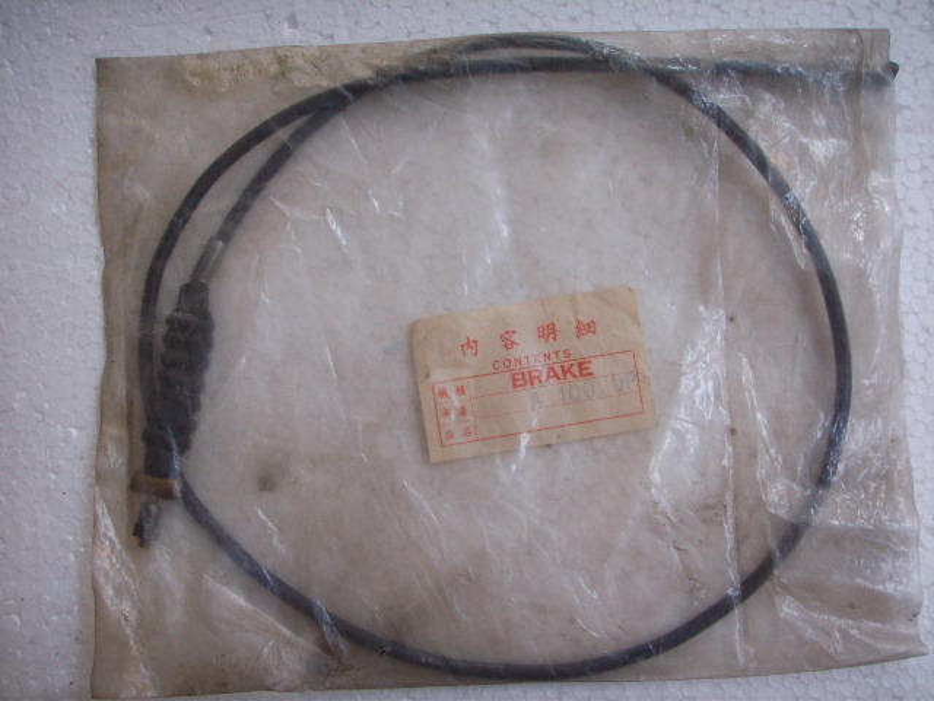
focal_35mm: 39
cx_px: 467
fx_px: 1052
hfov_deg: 47.9
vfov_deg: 36.8
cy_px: 350
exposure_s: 1/45
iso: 132
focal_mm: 6.6
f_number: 3.5
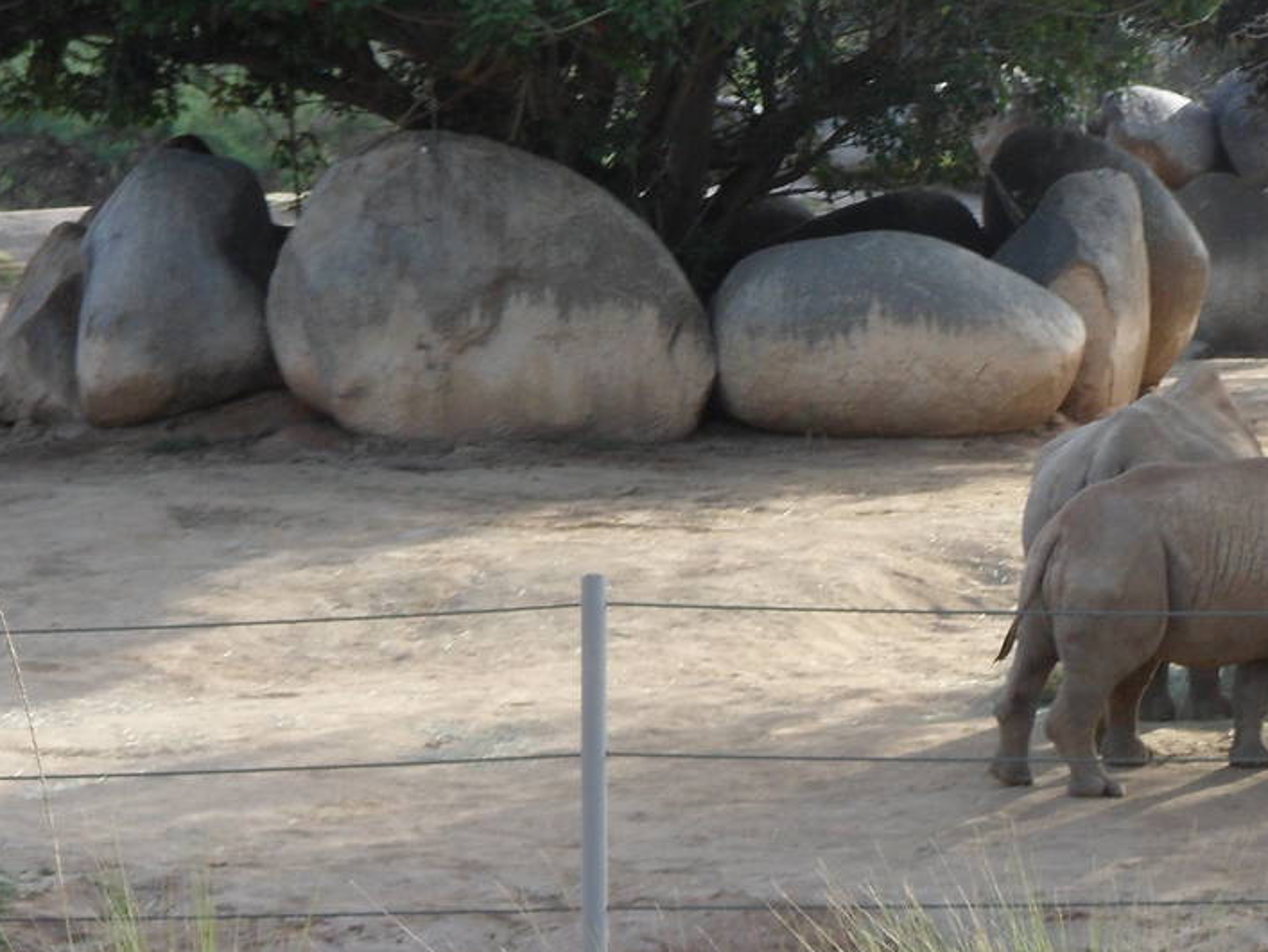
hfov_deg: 10.3
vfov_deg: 7.8
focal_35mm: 190
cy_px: 312
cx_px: 1343
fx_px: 6963
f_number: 5.1
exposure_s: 1/125
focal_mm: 14
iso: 80
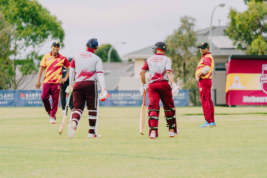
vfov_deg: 3.6
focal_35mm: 379
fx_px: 2811
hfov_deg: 5.4
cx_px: 134
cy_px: 89
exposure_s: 1/800
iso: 500
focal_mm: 379
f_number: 6.3
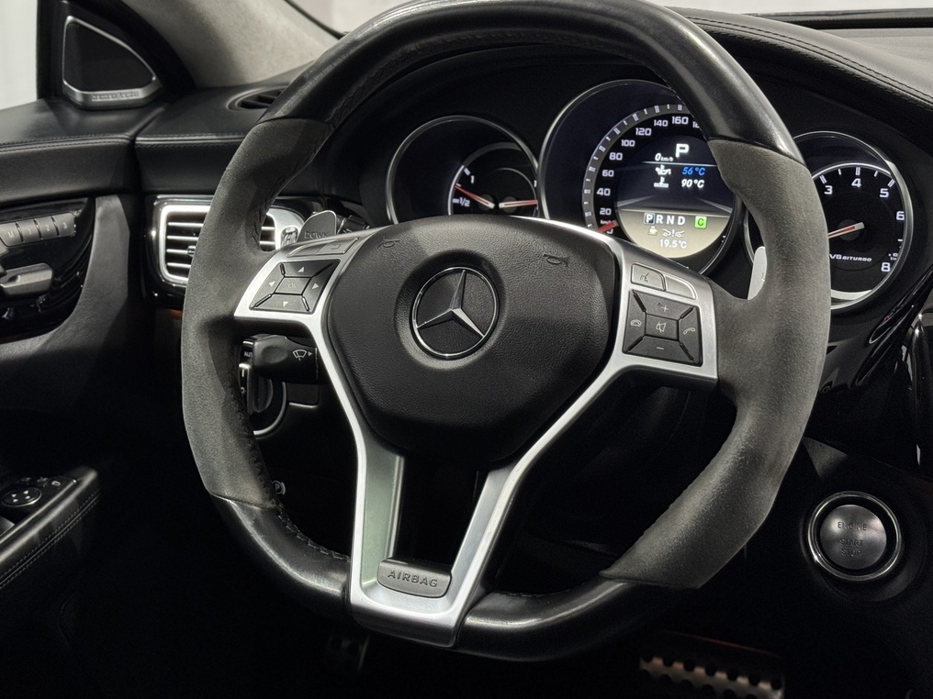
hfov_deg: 28.3
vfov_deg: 21.6
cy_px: 246
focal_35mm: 68
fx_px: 1833
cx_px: 274
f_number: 1.78
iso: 100
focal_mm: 6.76
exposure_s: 1/50
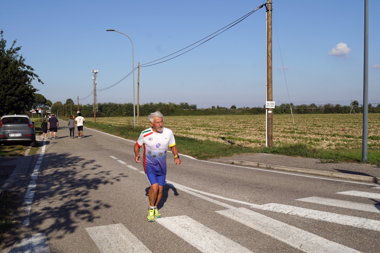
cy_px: 126
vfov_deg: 34.2
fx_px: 412
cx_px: 190
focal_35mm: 39
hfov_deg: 49.6
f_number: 11
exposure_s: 1/250
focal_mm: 26
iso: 100
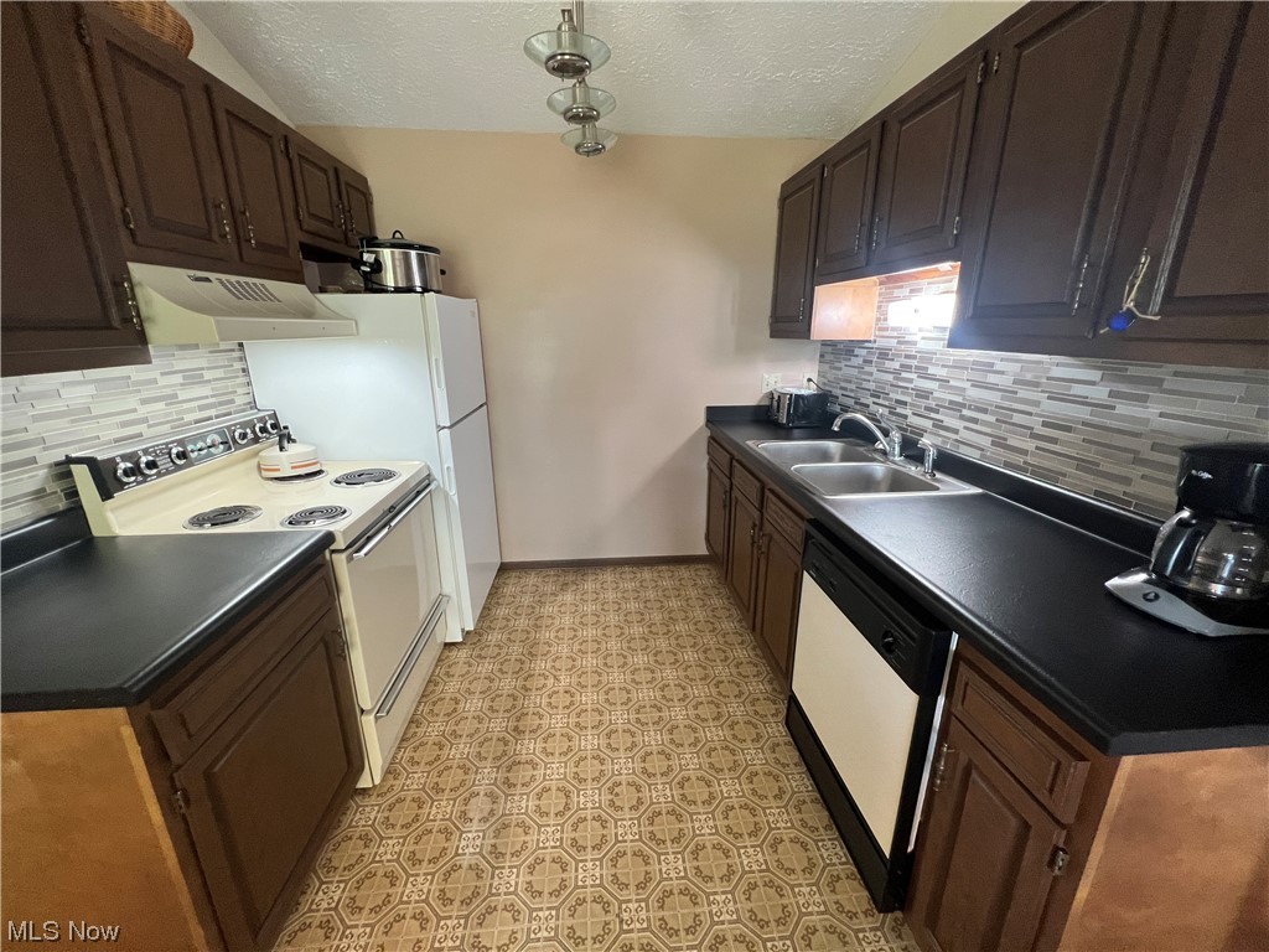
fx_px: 477
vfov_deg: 89.9
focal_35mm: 13
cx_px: 634
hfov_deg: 106.2
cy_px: 476
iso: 250
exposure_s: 1/60
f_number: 1.8
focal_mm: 1.57
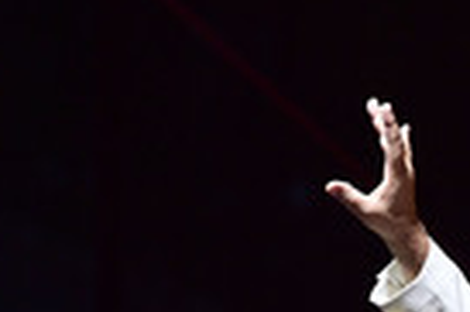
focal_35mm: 445
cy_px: 501
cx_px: 640
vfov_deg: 3.1
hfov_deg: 4.6
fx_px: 5803
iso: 1600
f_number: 3.2
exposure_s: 1/250
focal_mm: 135
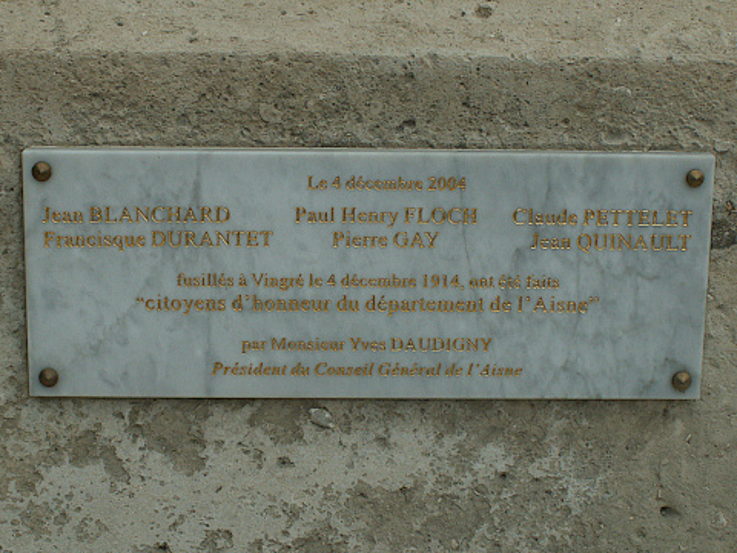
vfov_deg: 21.9
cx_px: 368
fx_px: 1426
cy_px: 276
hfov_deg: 29.0
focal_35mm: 67
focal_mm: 11.11
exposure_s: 1/125
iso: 50
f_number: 6.3
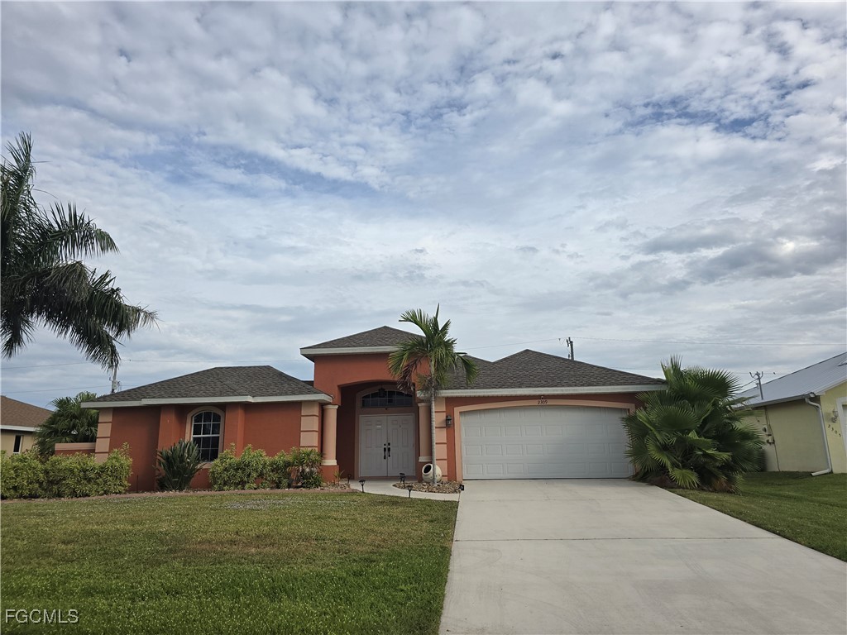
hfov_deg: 73.9
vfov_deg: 58.9
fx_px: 563
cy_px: 318
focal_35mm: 23
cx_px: 424
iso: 12
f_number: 1.7
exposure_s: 1/909
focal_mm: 6.3
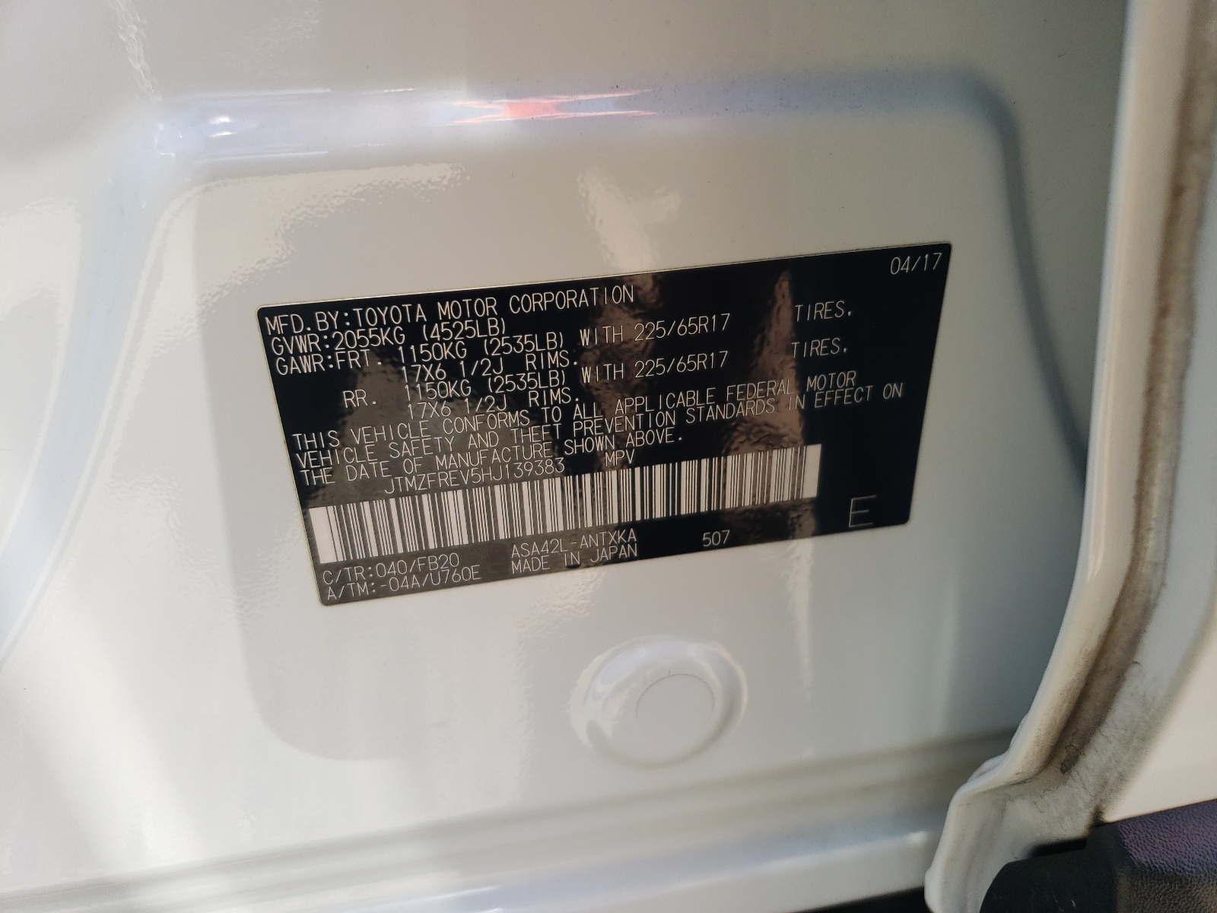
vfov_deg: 53.1
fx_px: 914
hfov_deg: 67.3
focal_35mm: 26
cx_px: 608
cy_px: 456
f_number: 1.5
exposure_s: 1/370
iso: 50
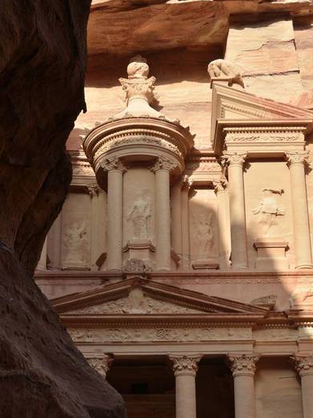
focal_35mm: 66
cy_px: 271
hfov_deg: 22.2
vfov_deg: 29.2
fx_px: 796
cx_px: 147
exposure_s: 1/160
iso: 125
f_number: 9
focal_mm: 34
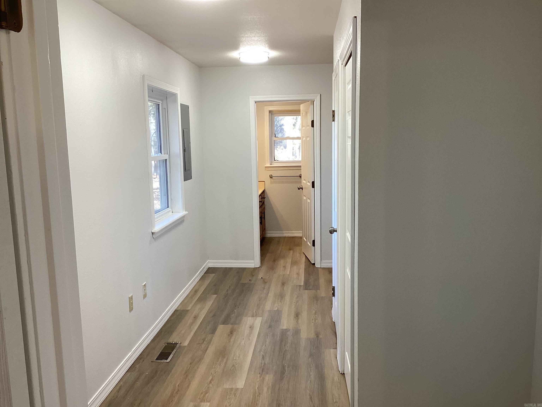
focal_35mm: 31
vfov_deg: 45.4
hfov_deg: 58.4
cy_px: 204
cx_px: 271
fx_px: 485
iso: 80
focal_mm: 3.3
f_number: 2.4
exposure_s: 1/60
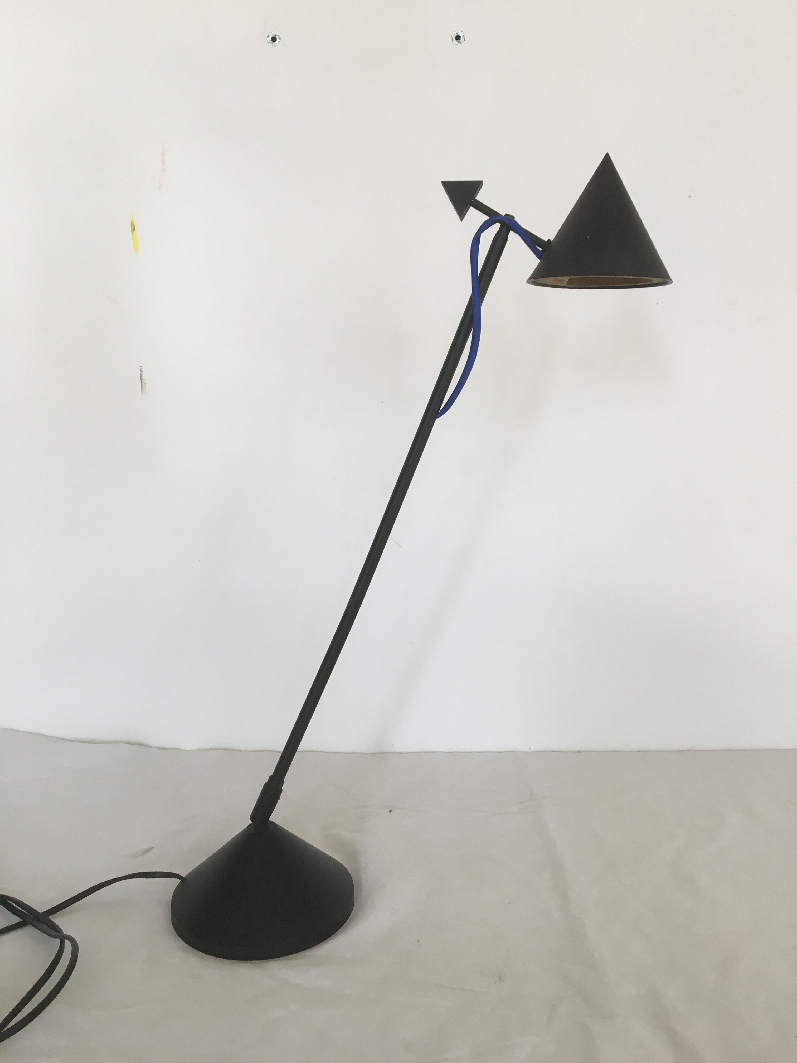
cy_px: 532
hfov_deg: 48.2
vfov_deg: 61.7
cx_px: 398
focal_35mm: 29
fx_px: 890
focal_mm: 4.15
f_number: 2.2
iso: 32
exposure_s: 1/33
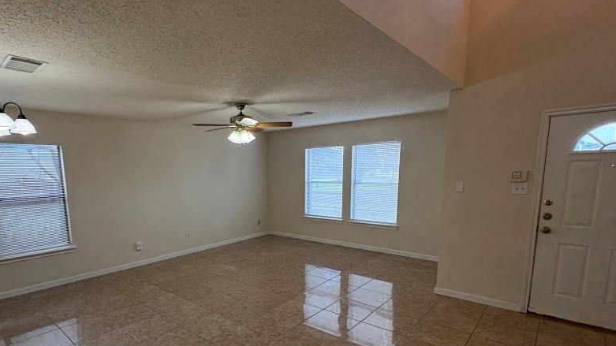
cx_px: 248
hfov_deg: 85.6
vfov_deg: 55.1
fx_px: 327
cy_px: 218
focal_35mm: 20
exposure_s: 1/120
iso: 160
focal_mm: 2.22
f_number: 2.2
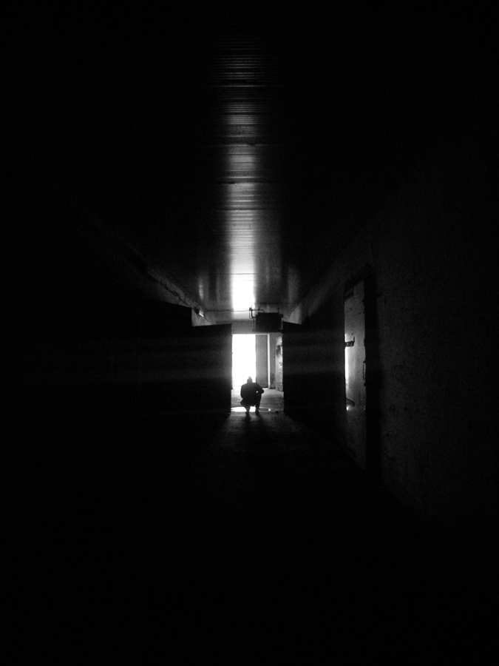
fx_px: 538
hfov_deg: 49.7
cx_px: 250
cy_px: 333
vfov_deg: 63.4
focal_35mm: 28
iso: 287
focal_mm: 4.7
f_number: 2.8
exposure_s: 1/150
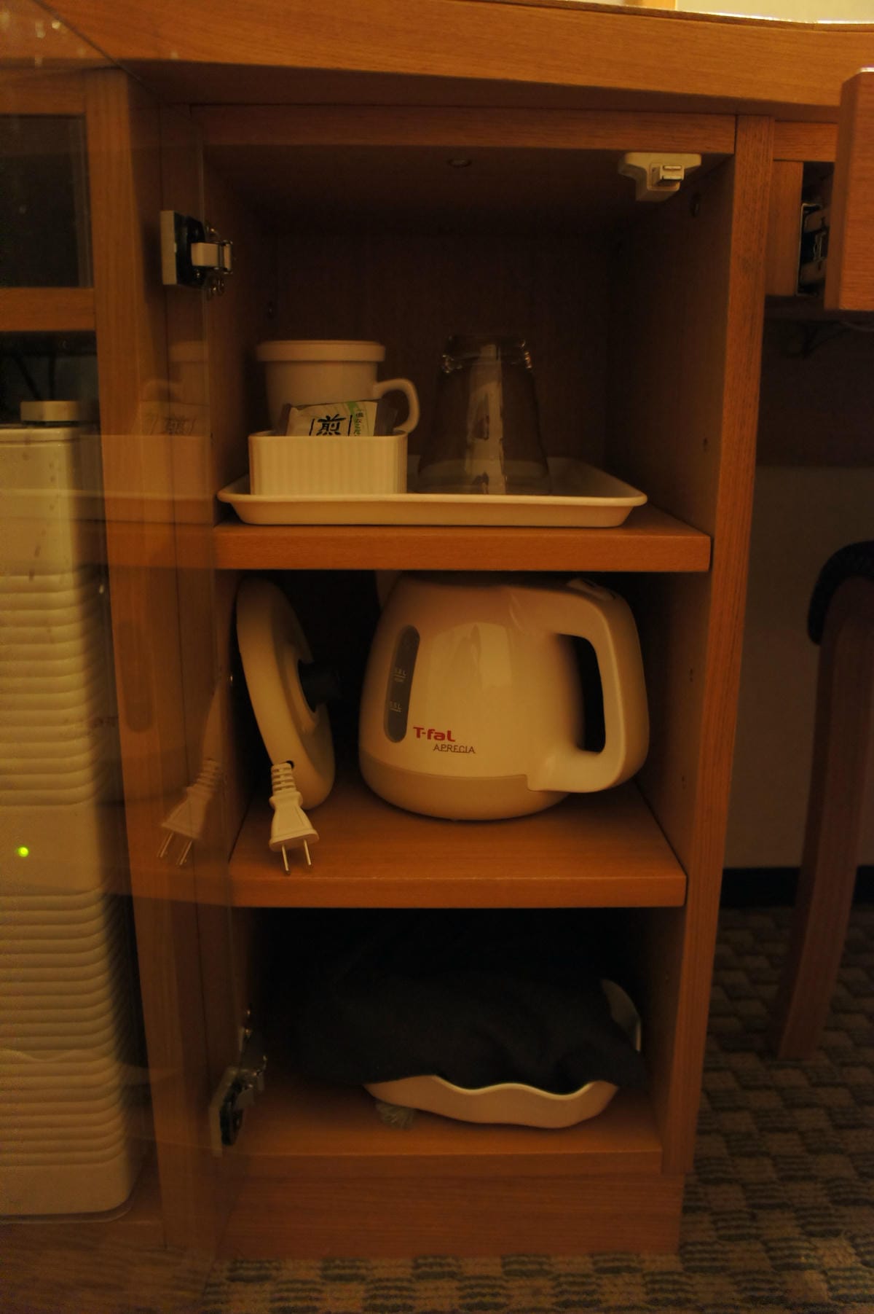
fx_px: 984
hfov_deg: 47.9
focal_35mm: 27
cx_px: 437
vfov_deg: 67.4
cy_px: 657
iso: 4000
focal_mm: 18
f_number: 3.5
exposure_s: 1/30
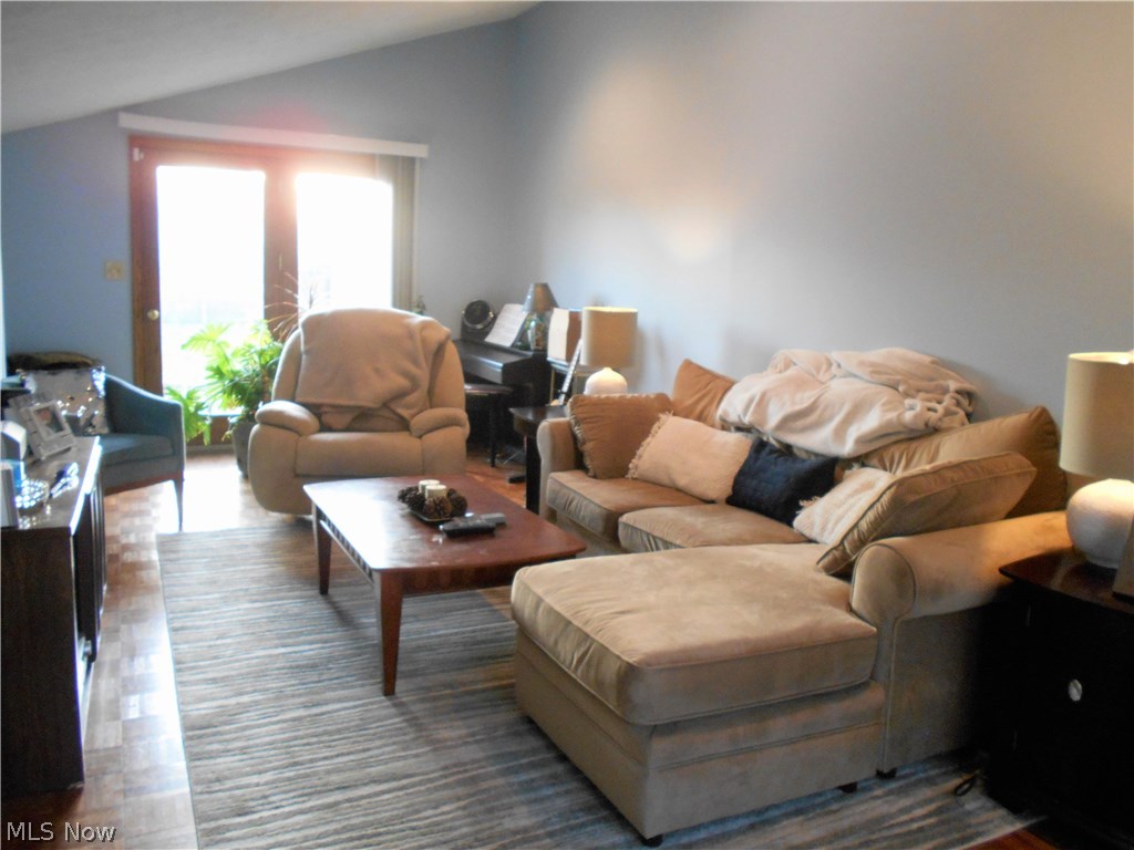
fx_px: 852
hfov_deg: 67.3
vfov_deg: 53.1
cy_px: 425
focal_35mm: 26
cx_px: 567
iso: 320
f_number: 3.2
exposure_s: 1/30
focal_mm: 4.6
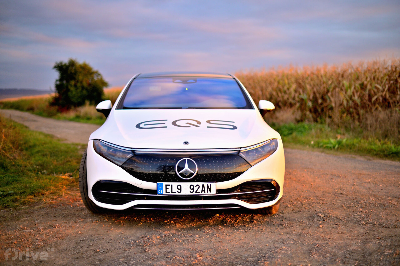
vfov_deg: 27.0
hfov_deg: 39.6
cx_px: 200
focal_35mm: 50
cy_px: 133
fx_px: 555
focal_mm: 50
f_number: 1.4
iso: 100
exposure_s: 1/2000
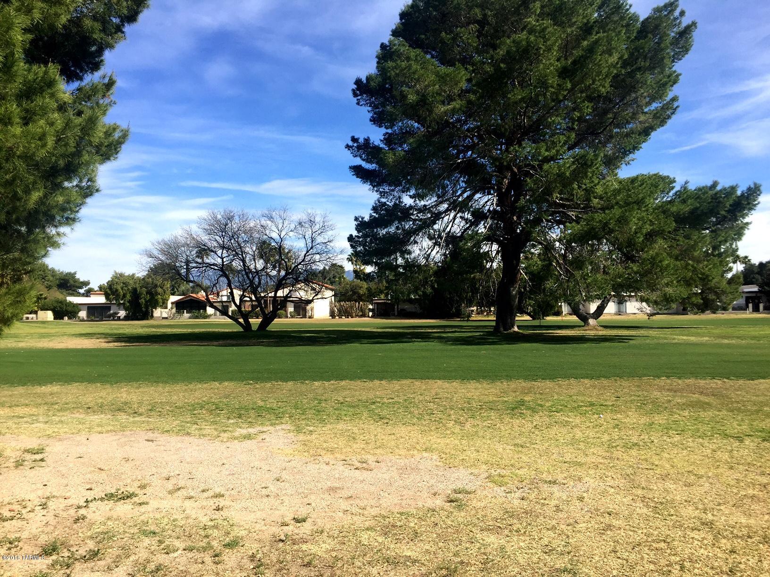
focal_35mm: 29
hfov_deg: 61.7
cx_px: 385
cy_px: 288
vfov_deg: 48.2
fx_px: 645
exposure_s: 1/1721
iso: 32
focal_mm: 4.15
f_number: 2.2
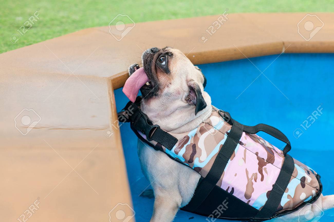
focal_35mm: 128
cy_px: 111
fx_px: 1181
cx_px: 167
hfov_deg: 16.1
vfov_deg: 10.7
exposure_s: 1/320
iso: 400
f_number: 2.5
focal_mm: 85
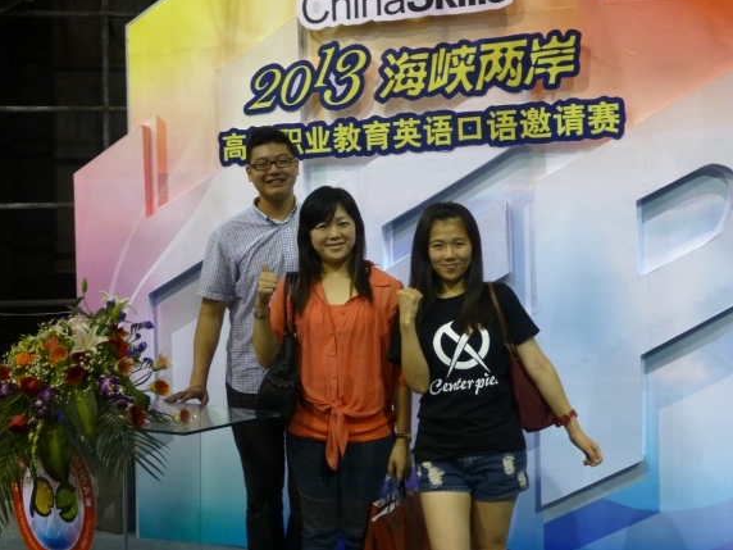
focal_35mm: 43
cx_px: 360
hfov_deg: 43.8
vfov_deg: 33.6
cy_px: 263
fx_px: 911
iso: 400
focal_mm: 7.4
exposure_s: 1/8
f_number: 3.9
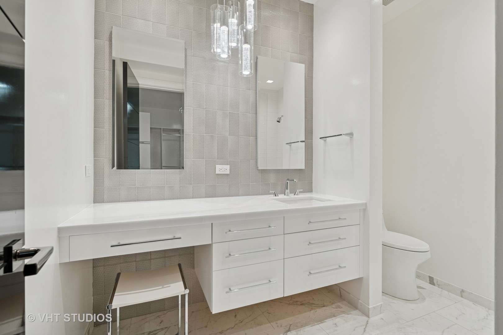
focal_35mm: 16
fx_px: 224
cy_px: 168
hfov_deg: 96.7
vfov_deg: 73.7
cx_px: 252
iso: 320
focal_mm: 16
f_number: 8
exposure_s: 1/80
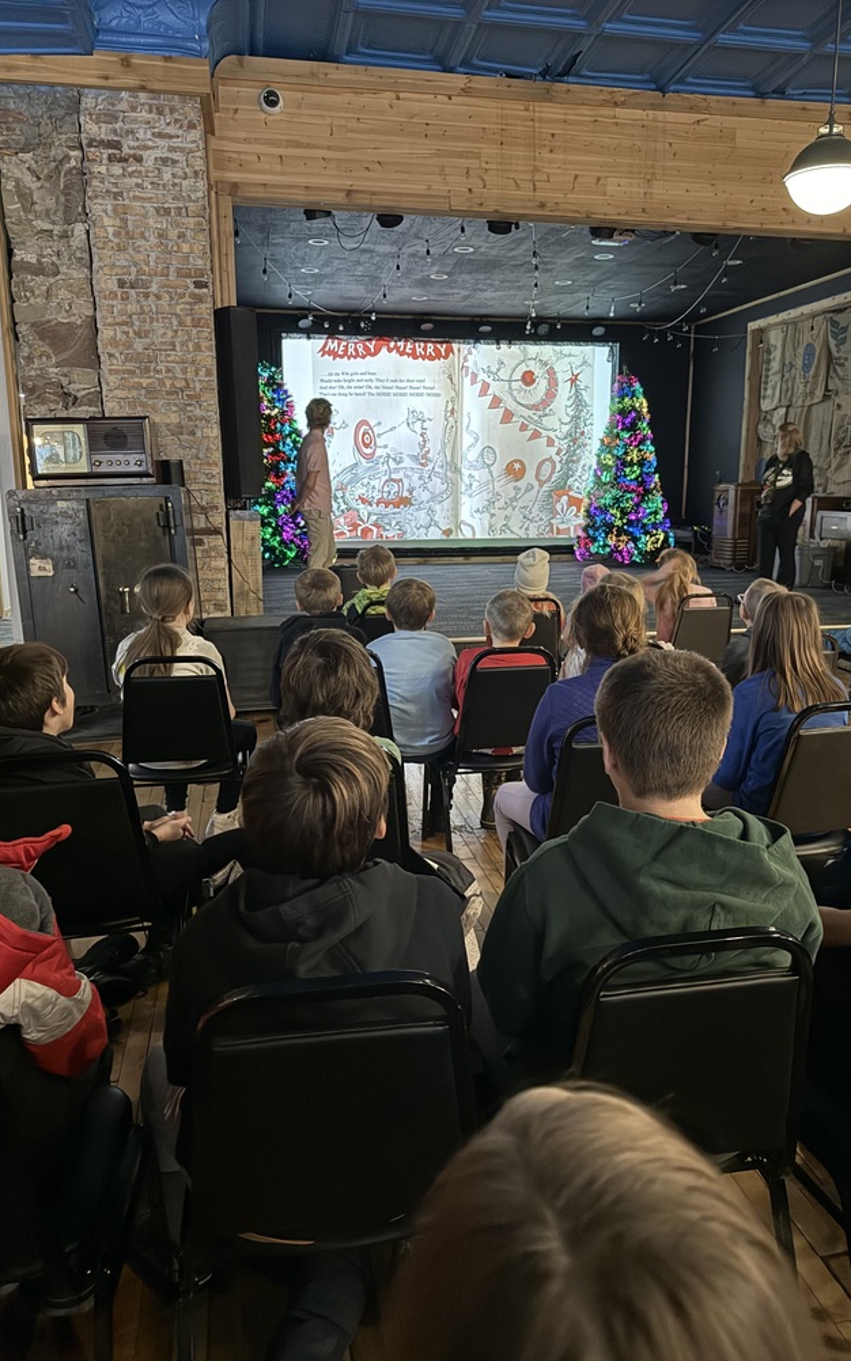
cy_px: 691
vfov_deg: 70.4
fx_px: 965
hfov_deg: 47.5
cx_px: 470
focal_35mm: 26
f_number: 1.78
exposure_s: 1/17
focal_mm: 6.76
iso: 1250
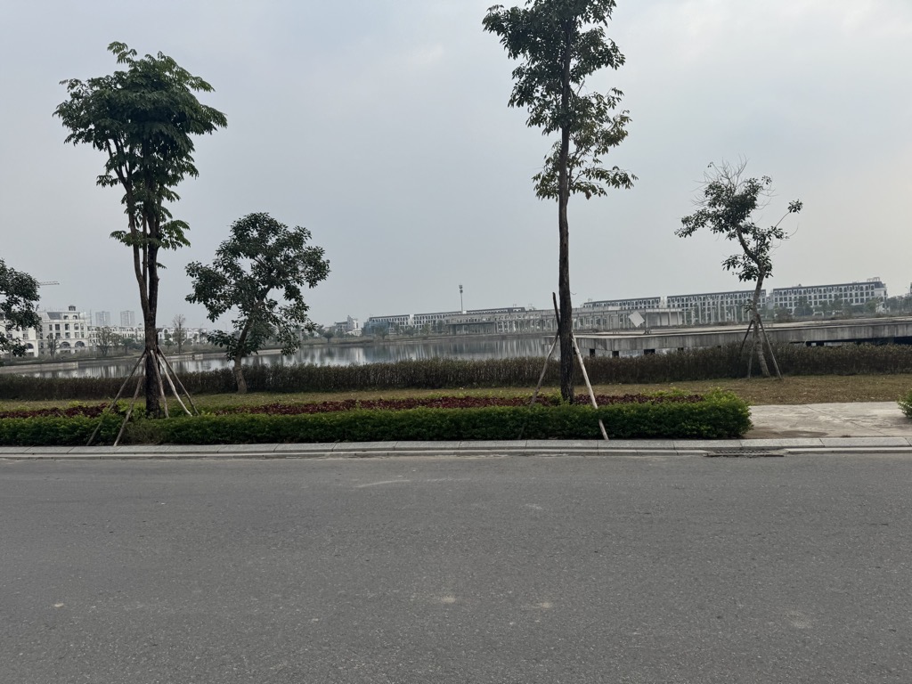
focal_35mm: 24
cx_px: 456
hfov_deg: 71.6
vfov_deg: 56.8
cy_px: 342
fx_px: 632
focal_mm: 6.76
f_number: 1.78
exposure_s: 1/4950
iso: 80
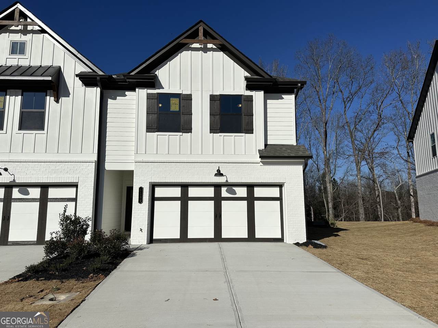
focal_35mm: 24
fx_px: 304
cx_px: 219
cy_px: 164
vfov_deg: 56.8
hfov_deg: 71.6
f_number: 1.78
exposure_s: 1/18519
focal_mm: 6.86
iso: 80
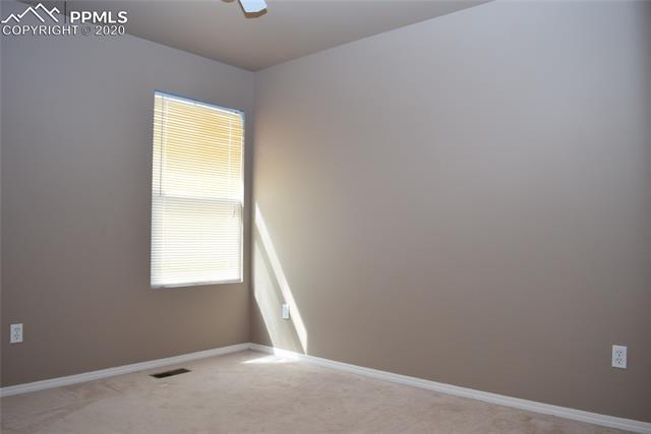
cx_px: 326
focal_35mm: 27
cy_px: 217
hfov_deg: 67.4
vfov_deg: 48.0
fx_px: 488
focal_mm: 18
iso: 400
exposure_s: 1/125
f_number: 5.6
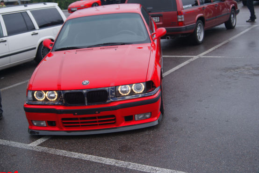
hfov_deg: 38.1
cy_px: 84
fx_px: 374
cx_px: 116
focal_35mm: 52
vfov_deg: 26.0
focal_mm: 30
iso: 100
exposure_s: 1/50
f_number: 4.5
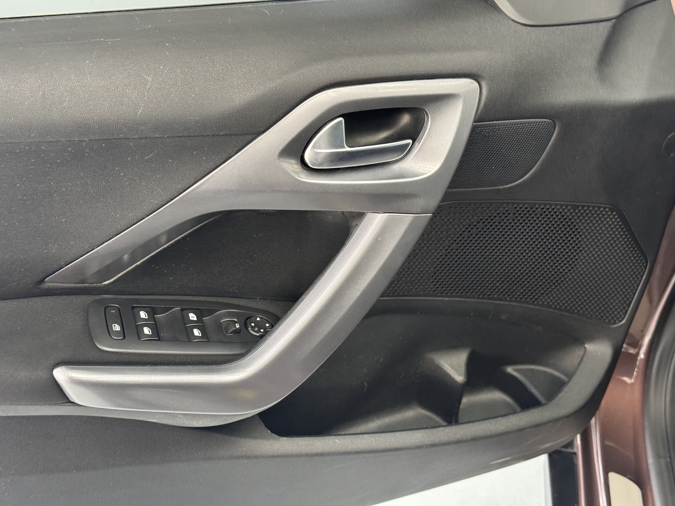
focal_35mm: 48
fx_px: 936
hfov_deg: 39.7
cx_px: 338
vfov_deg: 30.3
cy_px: 253
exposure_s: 1/60
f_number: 1.78
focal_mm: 6.76
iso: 250
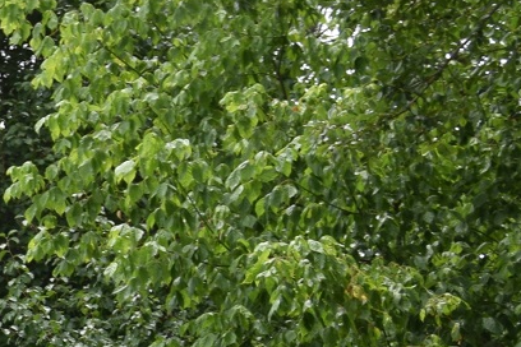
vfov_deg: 6.9
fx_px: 2836
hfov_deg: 9.7
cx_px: -555
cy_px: 535
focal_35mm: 196
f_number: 8
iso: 100
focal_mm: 26
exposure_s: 1/200
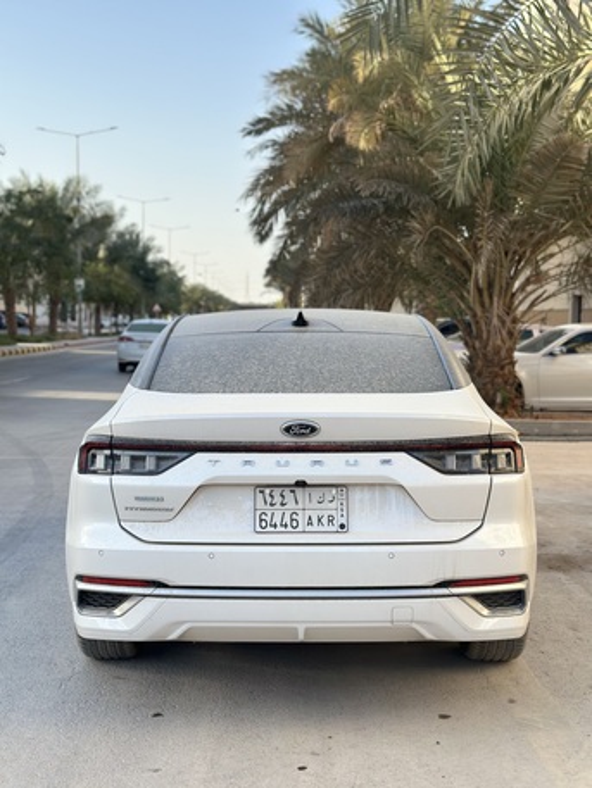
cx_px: 296
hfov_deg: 30.3
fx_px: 1094
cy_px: 394
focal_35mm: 48
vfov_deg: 39.6
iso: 80
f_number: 1.78
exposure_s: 1/1815
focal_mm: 6.86
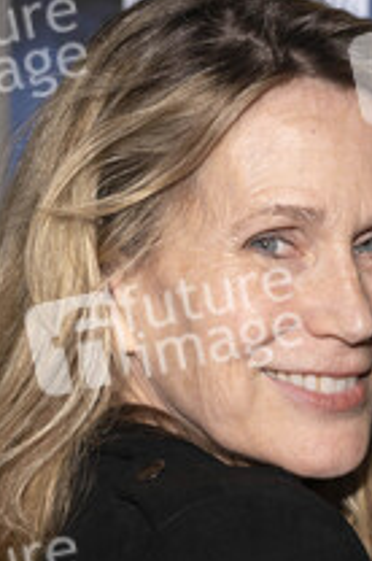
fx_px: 3592
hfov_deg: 5.9
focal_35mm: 231
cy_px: 467
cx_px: 243
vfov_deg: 8.9
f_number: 5.6
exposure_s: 1/200
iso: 800
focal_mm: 120
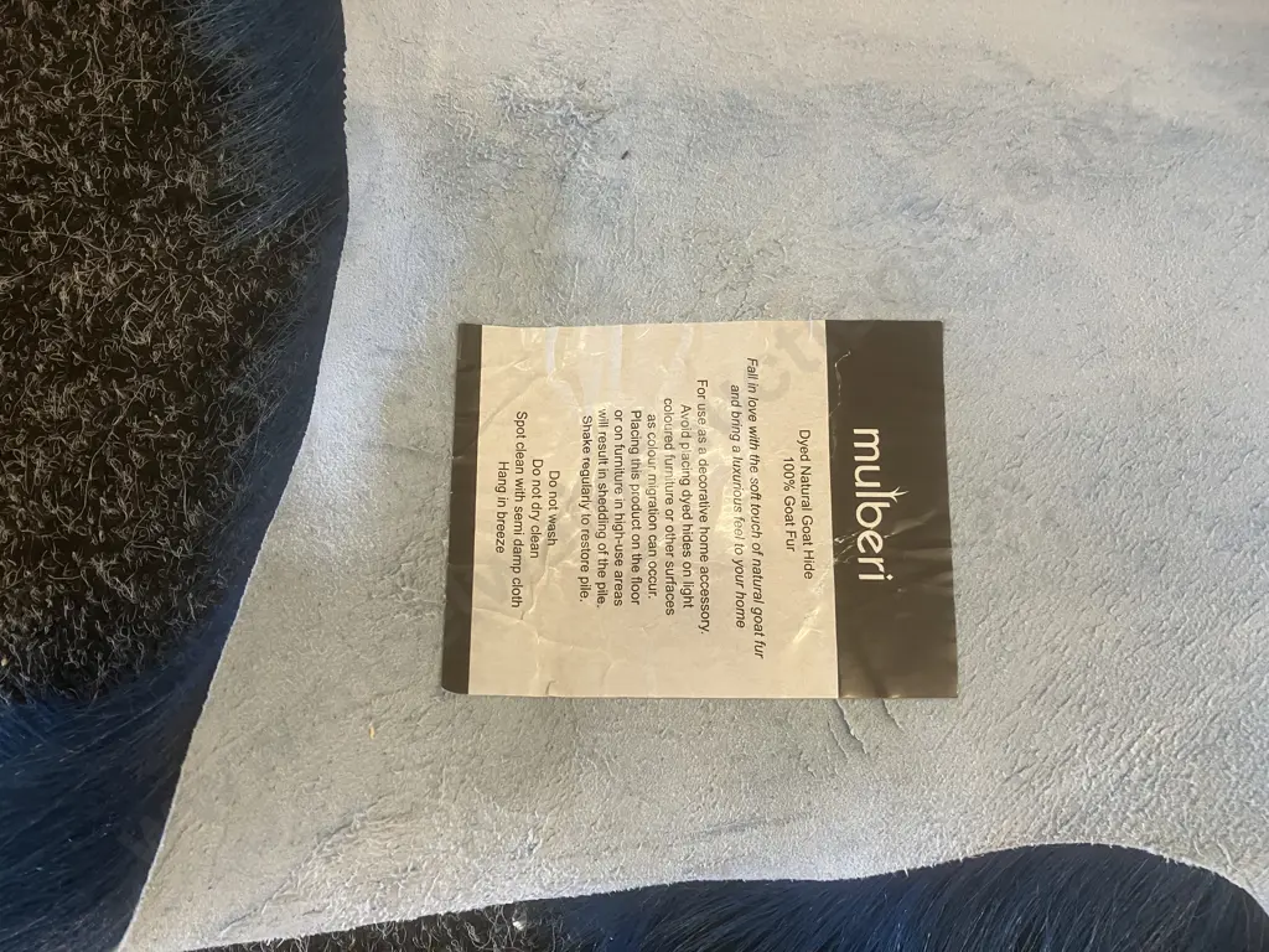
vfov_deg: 49.7
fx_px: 1026
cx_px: 634
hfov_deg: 63.4
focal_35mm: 28
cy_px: 476
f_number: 1.8
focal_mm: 3.99
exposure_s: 1/50
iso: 125
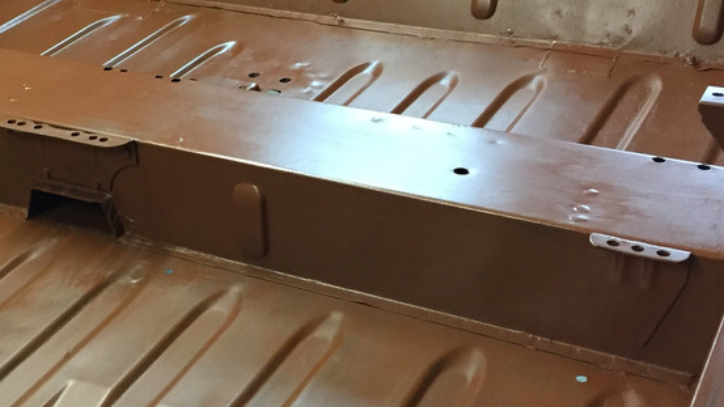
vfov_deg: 19.7
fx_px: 1171
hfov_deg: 33.5
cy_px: 234
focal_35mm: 61
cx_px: 164
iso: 250
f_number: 2.2
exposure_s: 1/20
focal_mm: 4.15
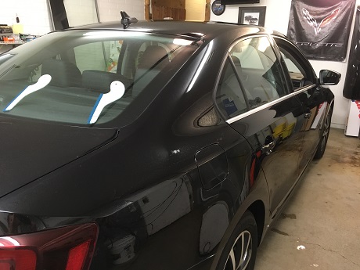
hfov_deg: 61.7
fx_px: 302
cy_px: 135
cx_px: 180
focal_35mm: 29
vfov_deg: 48.2
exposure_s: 1/30
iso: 160
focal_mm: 4.15
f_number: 2.2
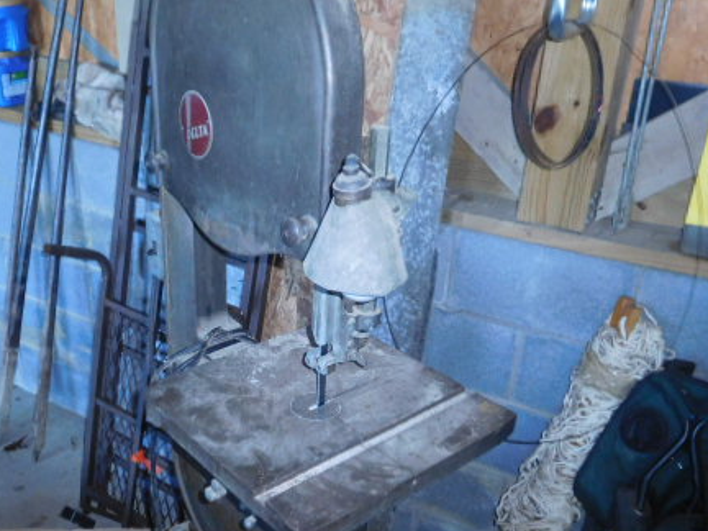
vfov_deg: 38.4
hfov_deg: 50.0
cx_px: 303
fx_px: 757
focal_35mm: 37
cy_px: 339
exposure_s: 1/30
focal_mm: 4.5
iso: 400
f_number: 3.4
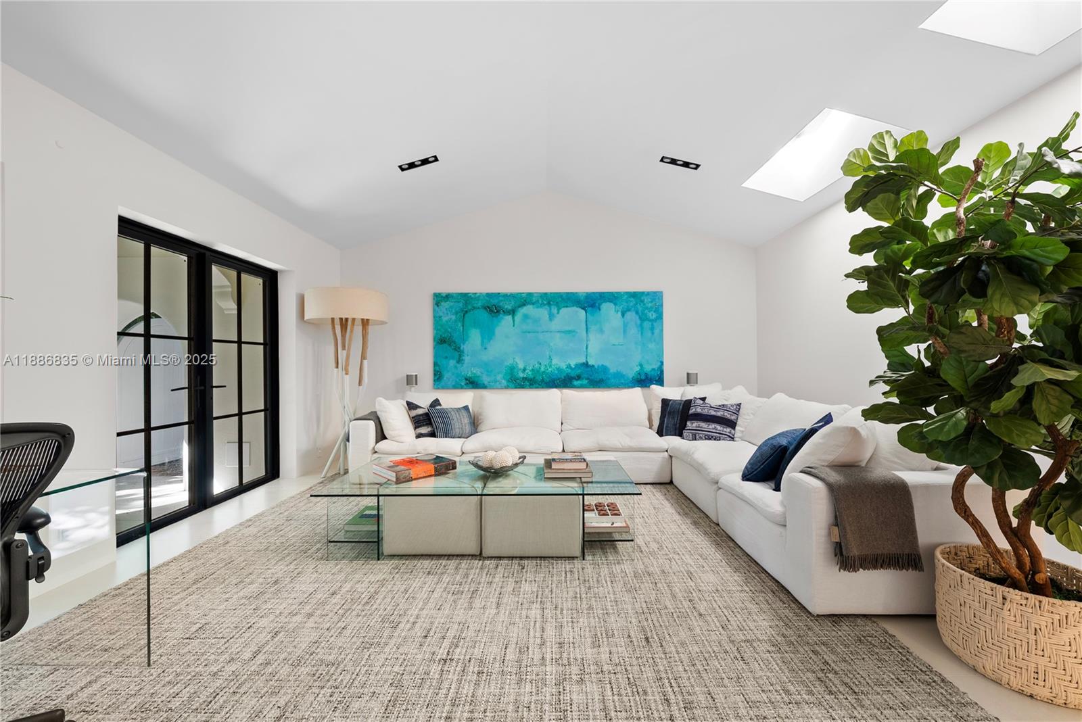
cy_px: 361
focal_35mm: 14
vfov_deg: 81.3
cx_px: 541
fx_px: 421
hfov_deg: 104.2
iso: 320
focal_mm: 14
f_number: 8
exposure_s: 1/5
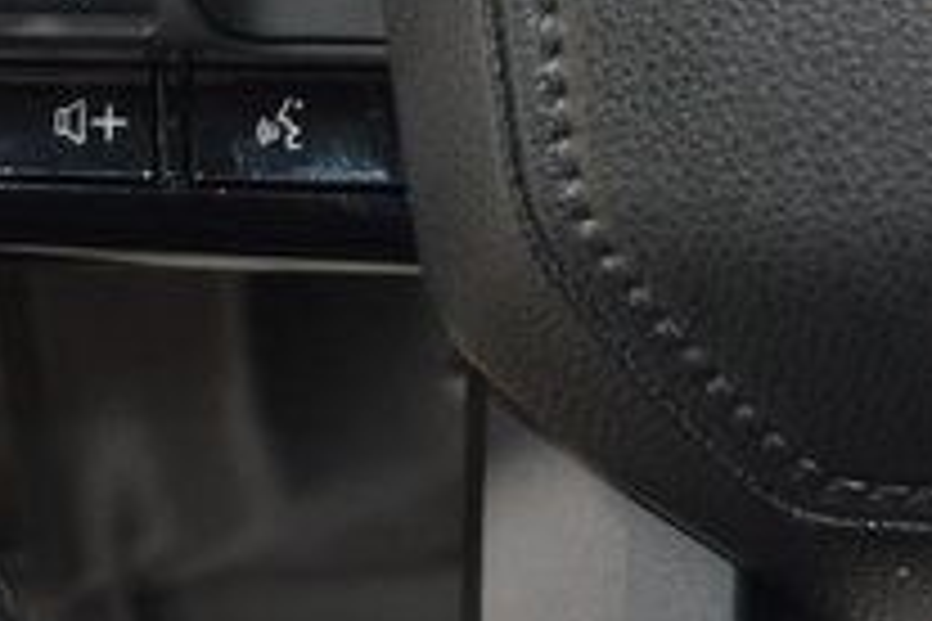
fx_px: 8413
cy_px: -34
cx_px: 131
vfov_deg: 4.2
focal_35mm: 325
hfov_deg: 6.3
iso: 2200
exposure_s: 1/30
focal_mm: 70
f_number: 4.5
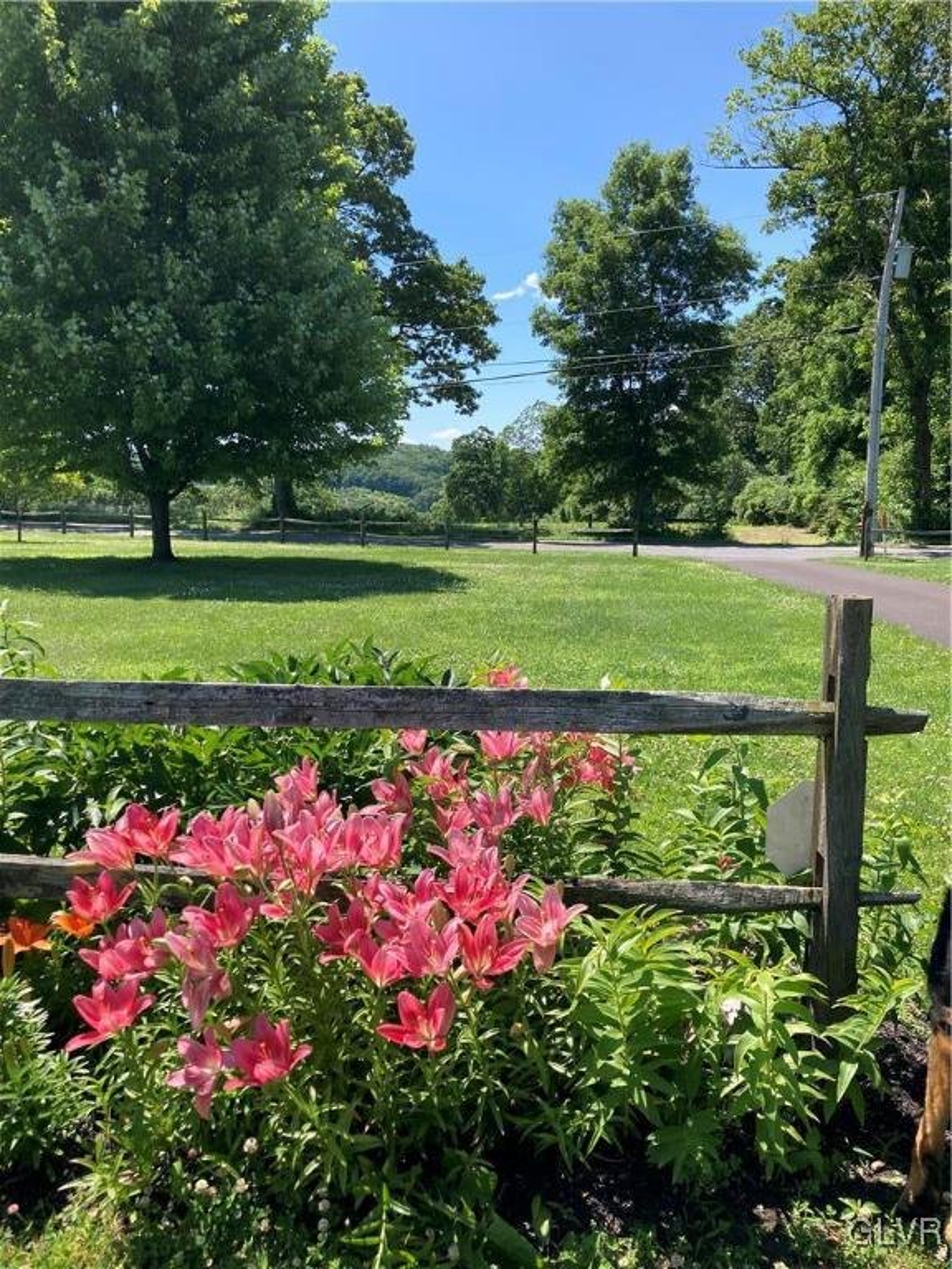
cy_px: 634
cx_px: 476
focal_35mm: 28
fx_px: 1027
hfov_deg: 49.7
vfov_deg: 63.4
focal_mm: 3.99
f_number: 1.8
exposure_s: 1/960
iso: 20
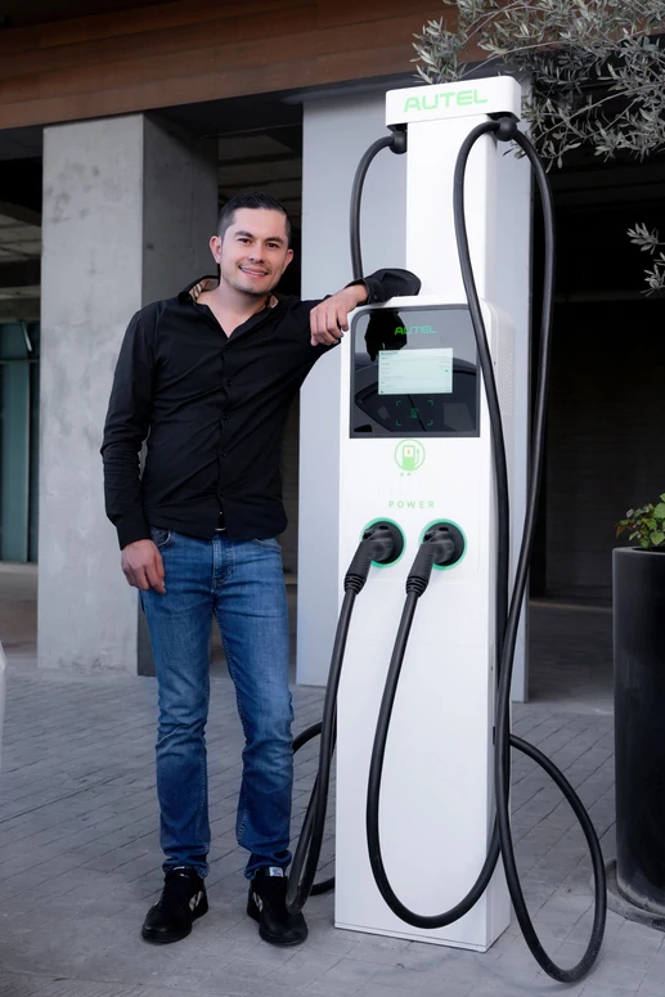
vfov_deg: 42.7
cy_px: 495
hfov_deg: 29.3
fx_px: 1274
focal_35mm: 46
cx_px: 334
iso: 125
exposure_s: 1/100
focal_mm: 45
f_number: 5
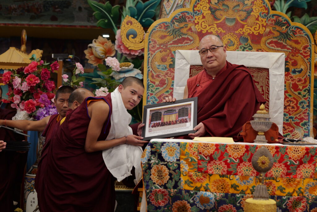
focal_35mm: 85
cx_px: 158
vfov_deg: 16.1
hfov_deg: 23.9
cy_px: 106
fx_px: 749
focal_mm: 85
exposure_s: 1/125
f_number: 4
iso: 3200
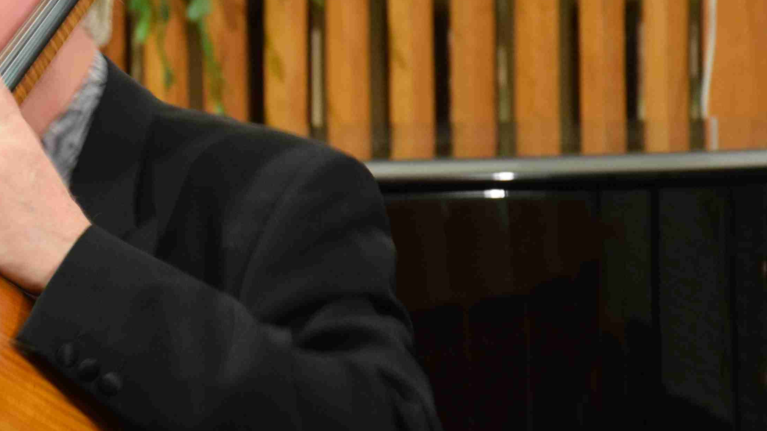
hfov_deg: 7.5
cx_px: -12
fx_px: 5857
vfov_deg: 4.2
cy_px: 116
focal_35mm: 288
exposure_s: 1/13
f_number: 5.6
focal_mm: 90
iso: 1600
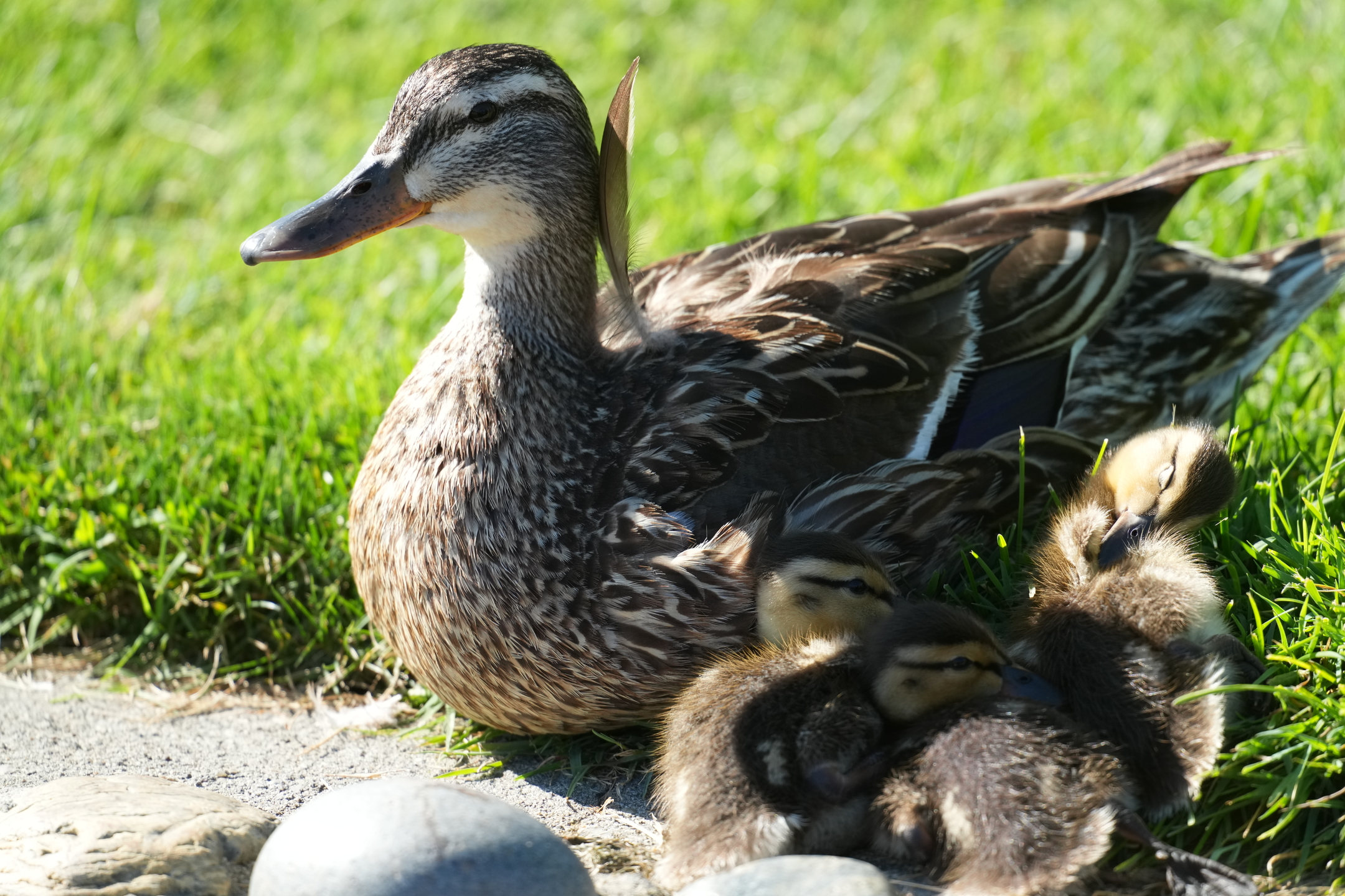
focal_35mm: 600
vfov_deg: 2.3
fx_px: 22415
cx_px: 672
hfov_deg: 3.4
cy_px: 448
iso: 800
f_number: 5.6
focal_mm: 600
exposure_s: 1/800
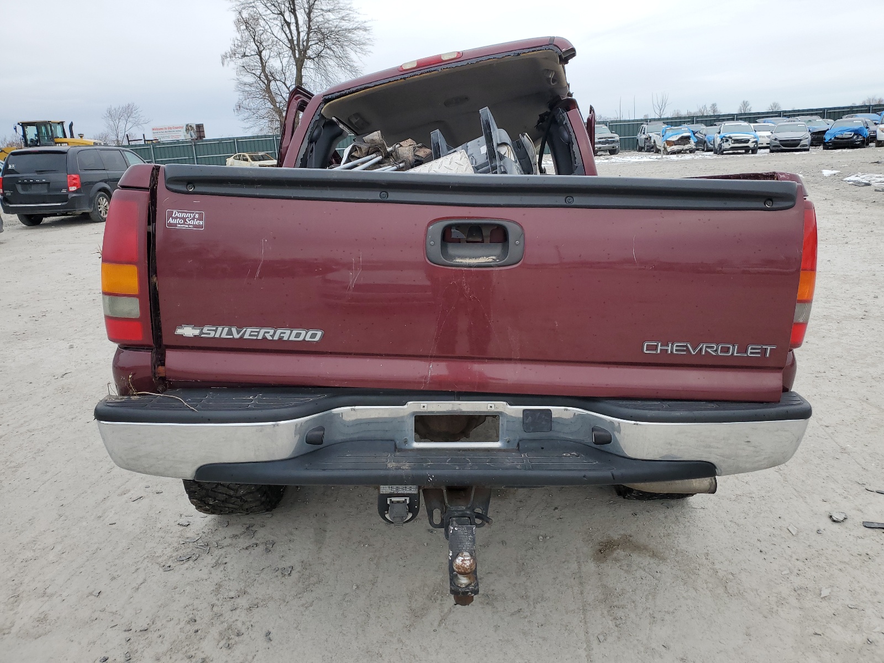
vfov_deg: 53.1
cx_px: 442
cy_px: 332
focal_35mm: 26
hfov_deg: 67.3
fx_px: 664
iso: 50
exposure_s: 1/556
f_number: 1.5
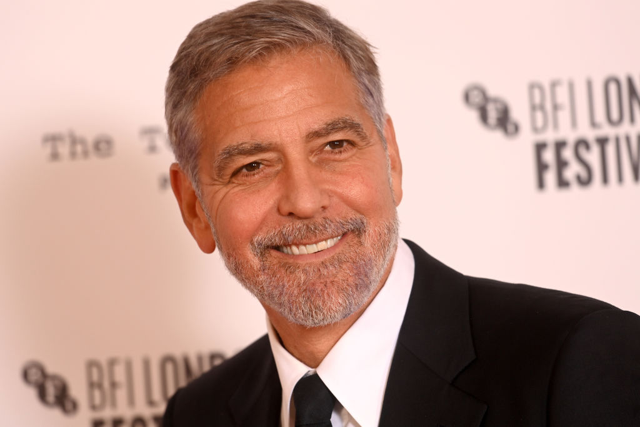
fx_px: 5334
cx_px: 320
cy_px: 214
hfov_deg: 6.9
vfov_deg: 4.6
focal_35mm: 300
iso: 800
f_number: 5.6
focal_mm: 300
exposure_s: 1/250
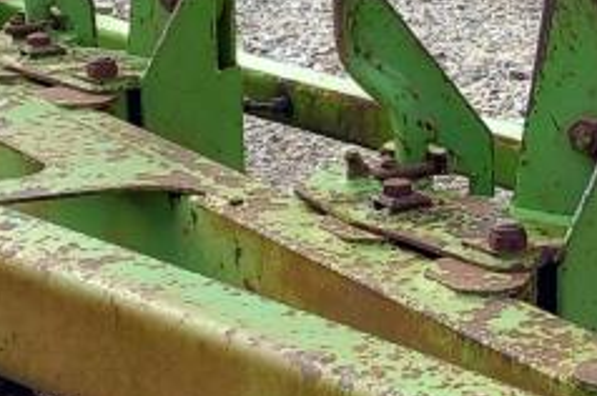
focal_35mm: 121
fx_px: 2004
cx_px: 502
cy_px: 110
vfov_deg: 11.3
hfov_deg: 16.8
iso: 25
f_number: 1.8
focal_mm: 4
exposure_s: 1/100
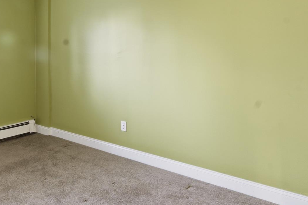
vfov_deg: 41.5
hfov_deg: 56.4
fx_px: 265
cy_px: 61
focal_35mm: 31
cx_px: 66
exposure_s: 1.6
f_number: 8
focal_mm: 16
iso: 100
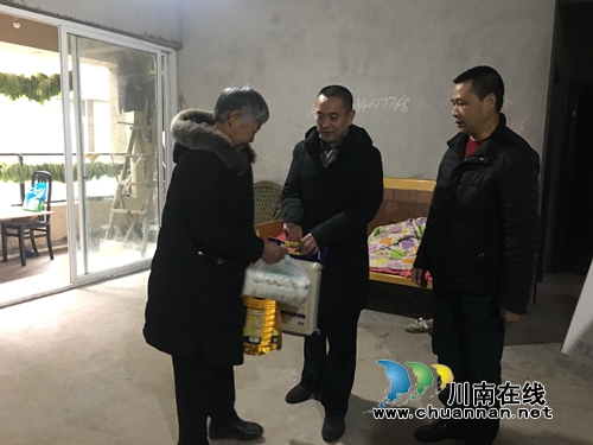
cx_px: 296
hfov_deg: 61.7
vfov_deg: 48.2
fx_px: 497
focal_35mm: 29
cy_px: 222
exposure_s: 1/8
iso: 125
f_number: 2.2
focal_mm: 4.15
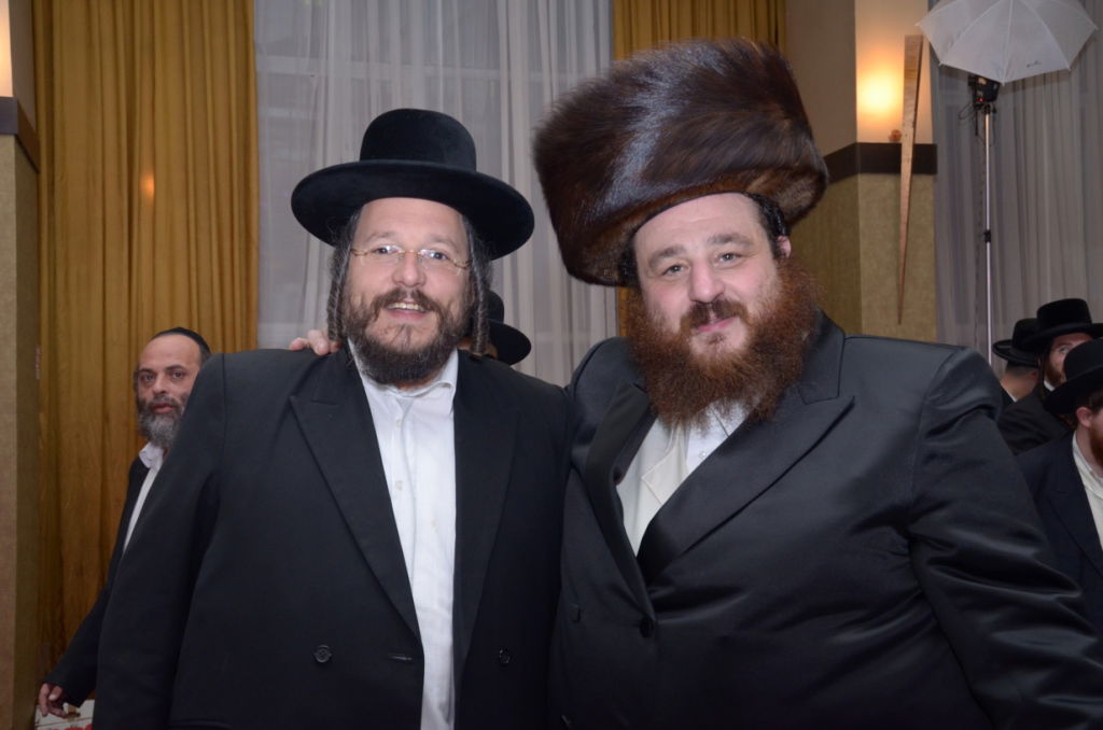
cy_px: 365
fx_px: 1376
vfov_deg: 29.7
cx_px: 552
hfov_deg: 43.7
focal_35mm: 45
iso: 800
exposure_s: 1/125
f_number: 6.3
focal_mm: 30
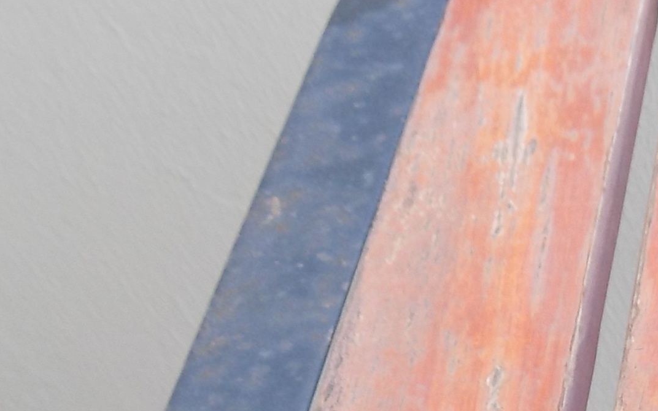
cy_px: 582
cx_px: 883
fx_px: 1488
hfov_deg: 22.1
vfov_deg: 14.8
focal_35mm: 83
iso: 80
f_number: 3.1
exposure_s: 1/40
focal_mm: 4
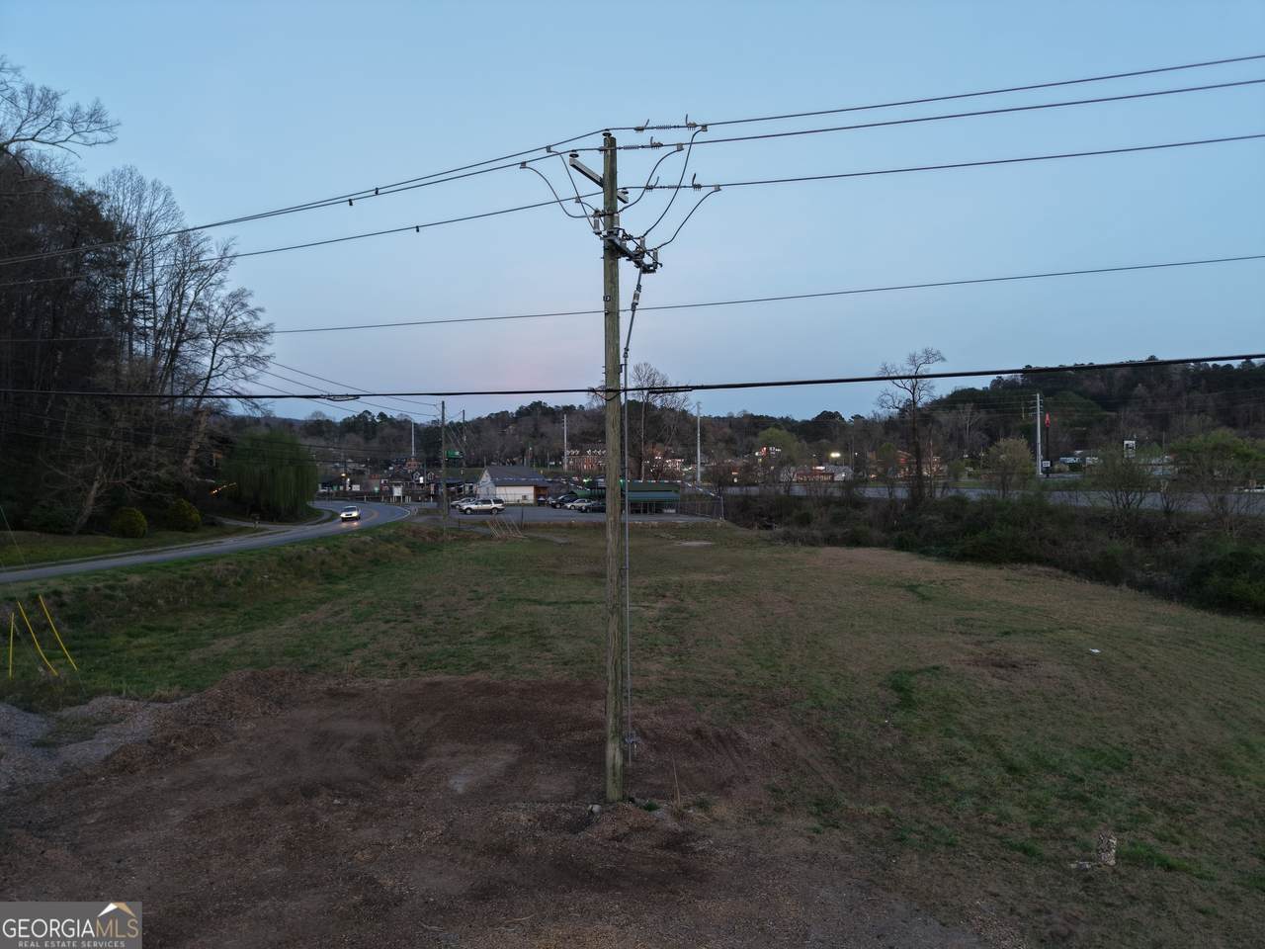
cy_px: 474
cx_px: 632
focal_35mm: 24
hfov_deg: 71.6
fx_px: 877
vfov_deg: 56.8
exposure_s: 1/50
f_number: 1.8
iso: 130
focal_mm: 8.67
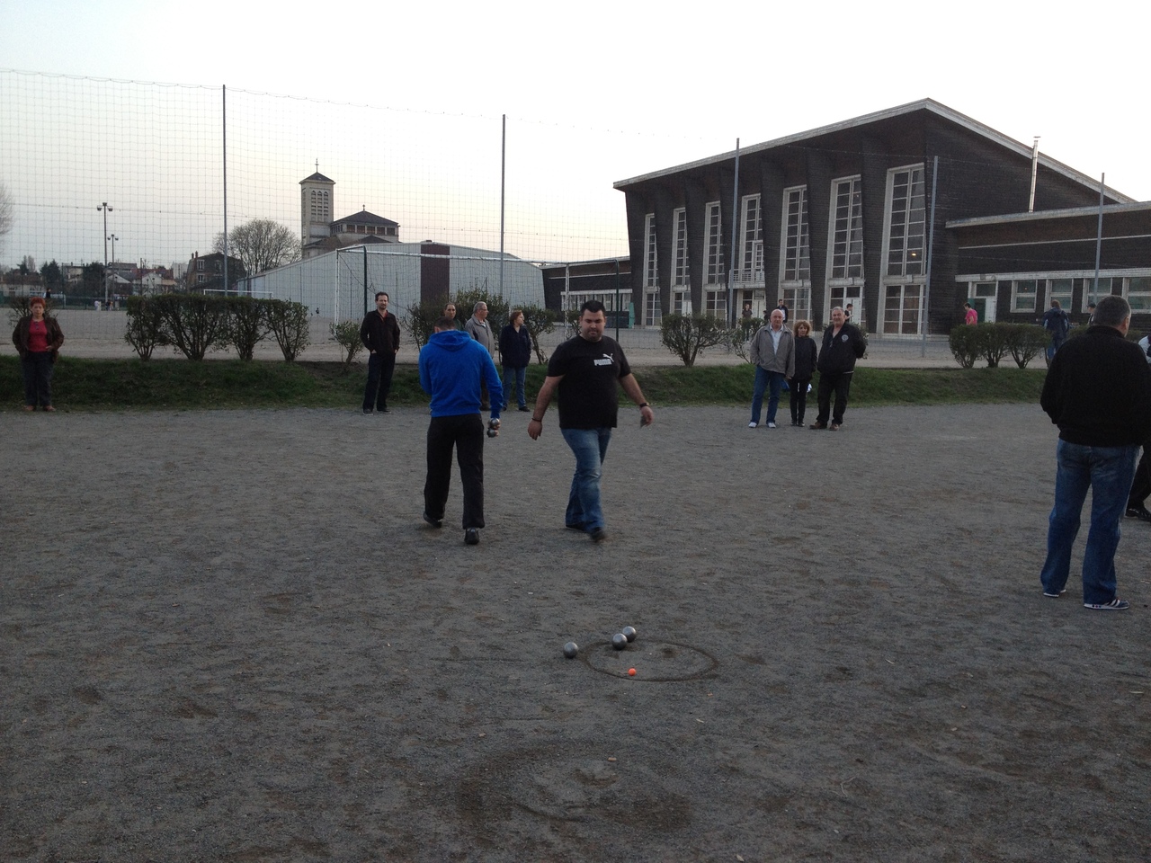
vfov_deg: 40.7
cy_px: 432
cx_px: 576
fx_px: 1164
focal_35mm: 35
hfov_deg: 52.6
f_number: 2.4
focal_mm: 4.28
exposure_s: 1/60
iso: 80
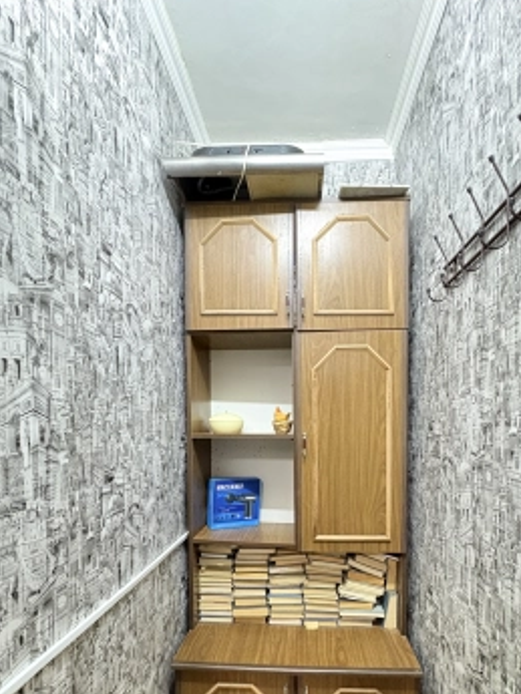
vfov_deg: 82.8
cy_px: 441
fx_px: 381
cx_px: 287
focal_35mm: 19
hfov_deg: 68.5
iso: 800
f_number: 2.2
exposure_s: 1/33
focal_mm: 2.22
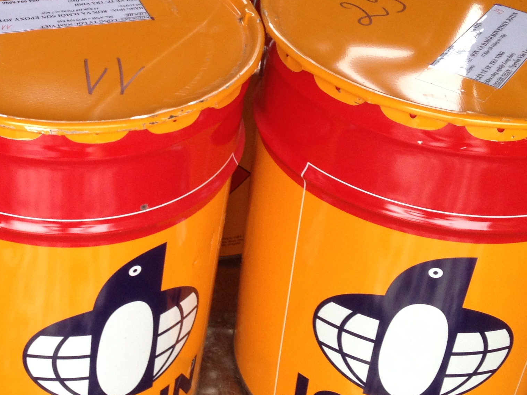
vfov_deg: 19.6
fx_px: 1142
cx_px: 128
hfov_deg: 25.7
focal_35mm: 75
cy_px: 140
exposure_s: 1/20
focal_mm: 4.28
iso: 80
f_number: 2.4
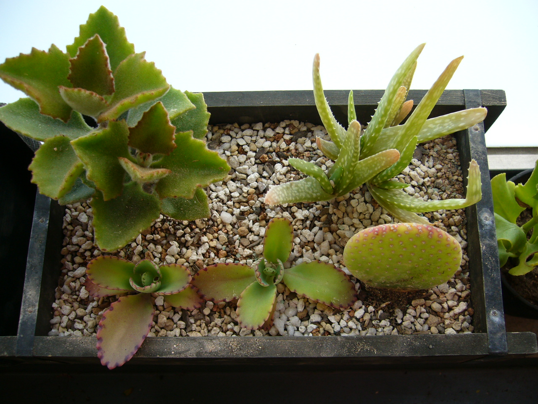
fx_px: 544
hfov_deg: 52.6
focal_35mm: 35
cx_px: 269
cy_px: 202
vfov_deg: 40.7
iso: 80
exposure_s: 1/125
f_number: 2.8
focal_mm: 5.8
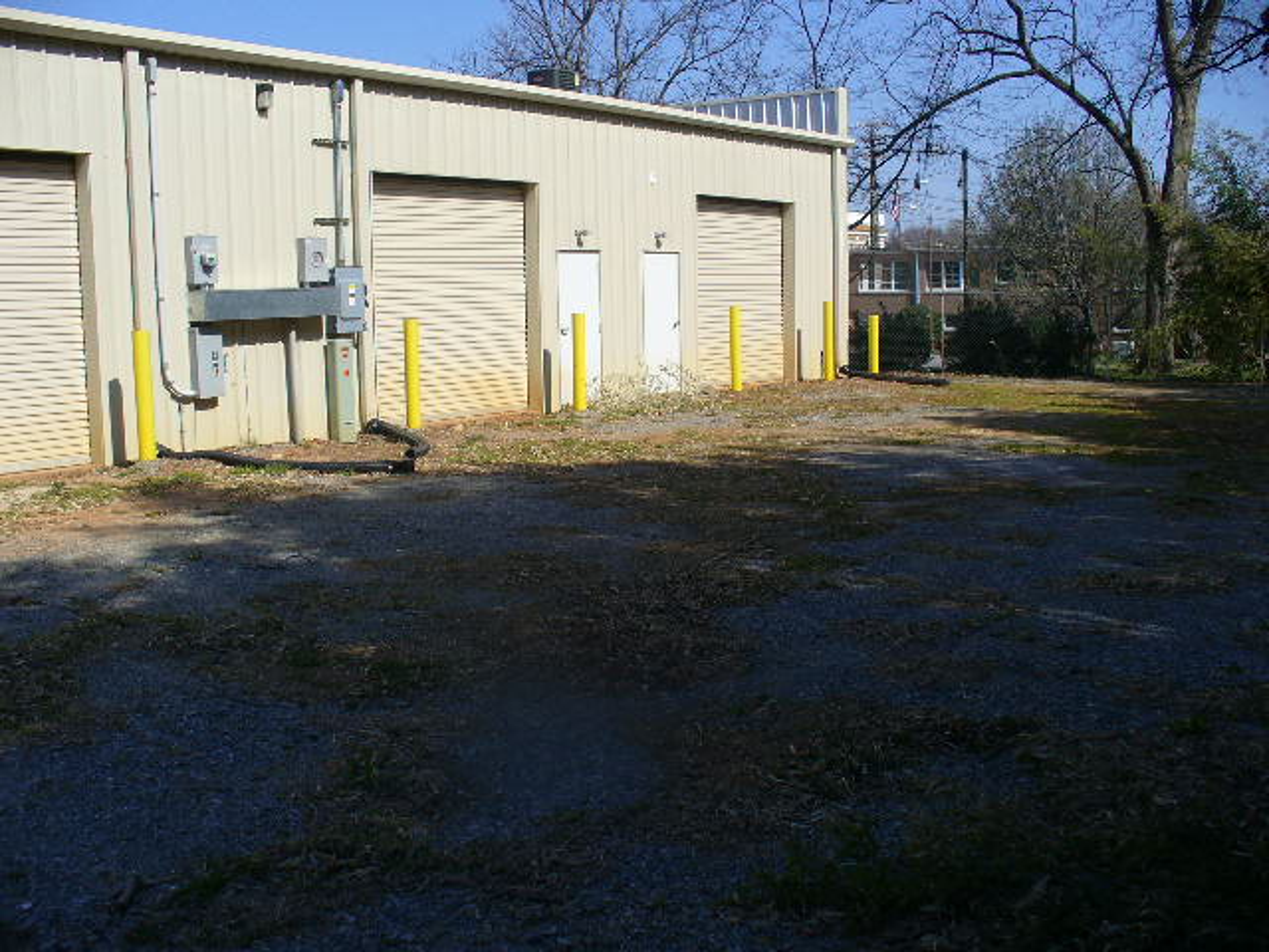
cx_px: 634
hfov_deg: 50.1
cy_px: 476
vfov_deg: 38.7
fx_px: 1356
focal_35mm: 37
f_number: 5.6
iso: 80
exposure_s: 1/400
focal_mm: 6.1
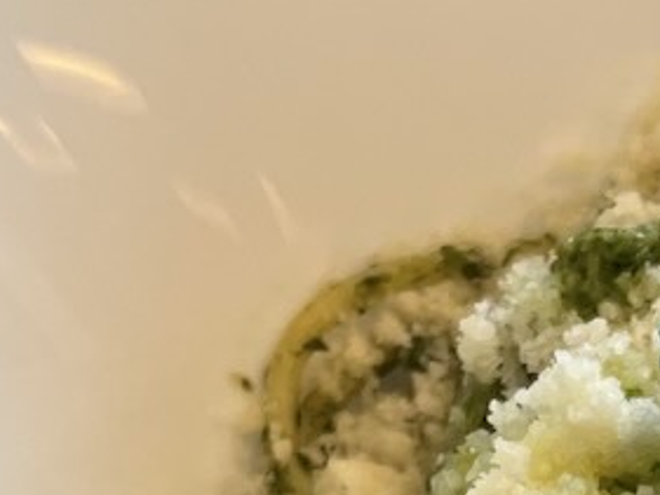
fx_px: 2117
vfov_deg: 12.1
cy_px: 927
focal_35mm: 111
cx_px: 787
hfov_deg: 17.0
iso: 125
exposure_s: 1/121
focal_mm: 4.2
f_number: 1.6
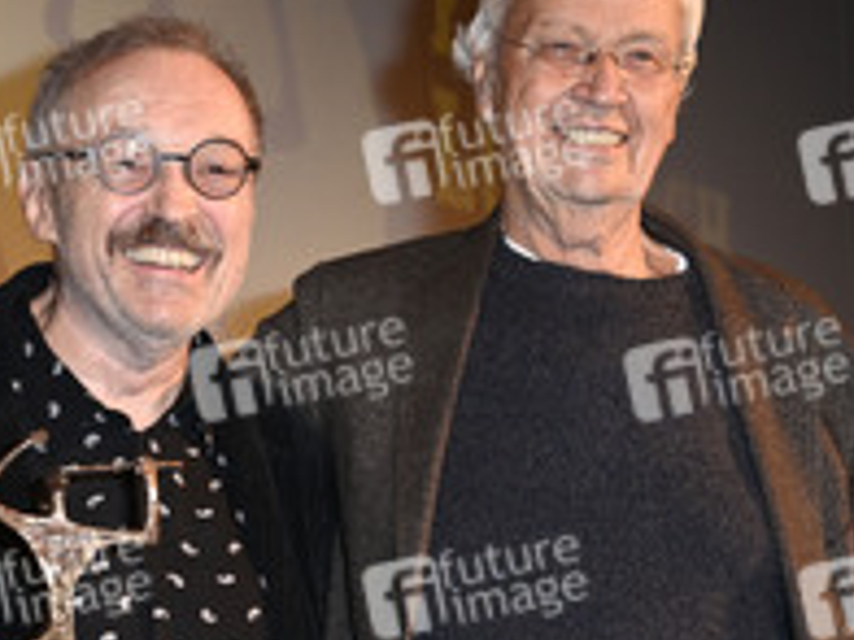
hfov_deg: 15.9
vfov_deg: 11.9
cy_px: 479
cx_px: 359
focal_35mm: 124
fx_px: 3059
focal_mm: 56
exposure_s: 1/125
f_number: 5.6
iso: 2000
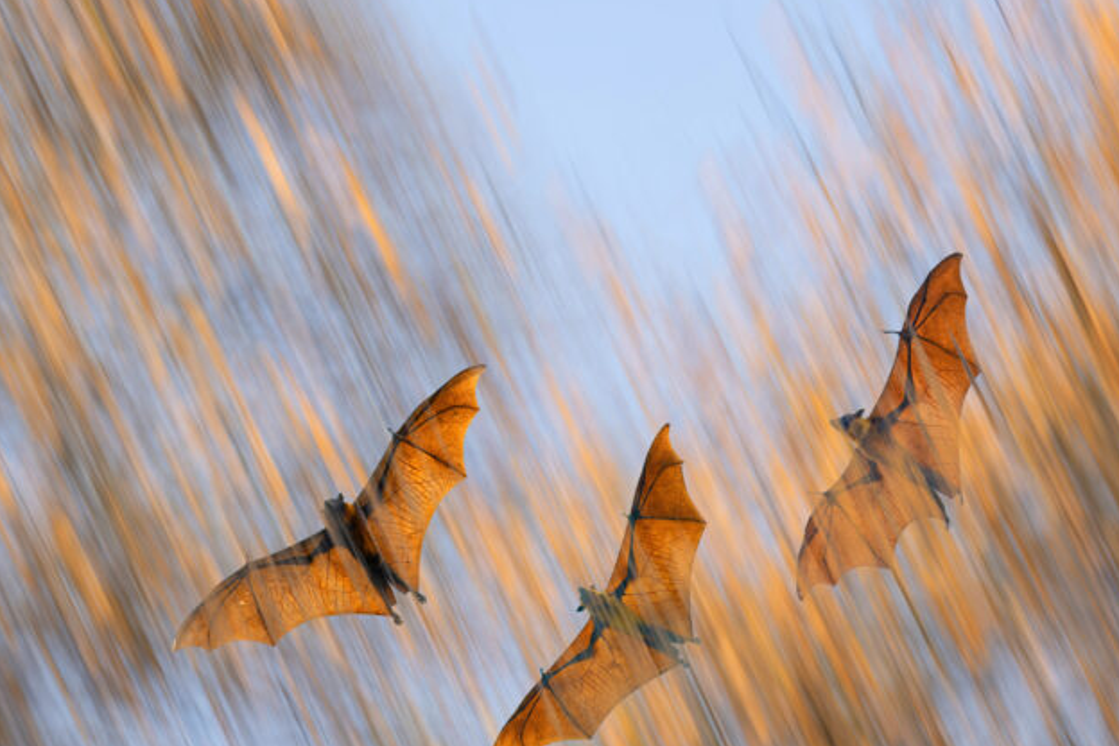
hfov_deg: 8.4
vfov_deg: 5.6
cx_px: 468
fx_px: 7646
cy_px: 448
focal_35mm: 246
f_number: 20
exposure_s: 1/30
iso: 200
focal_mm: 200
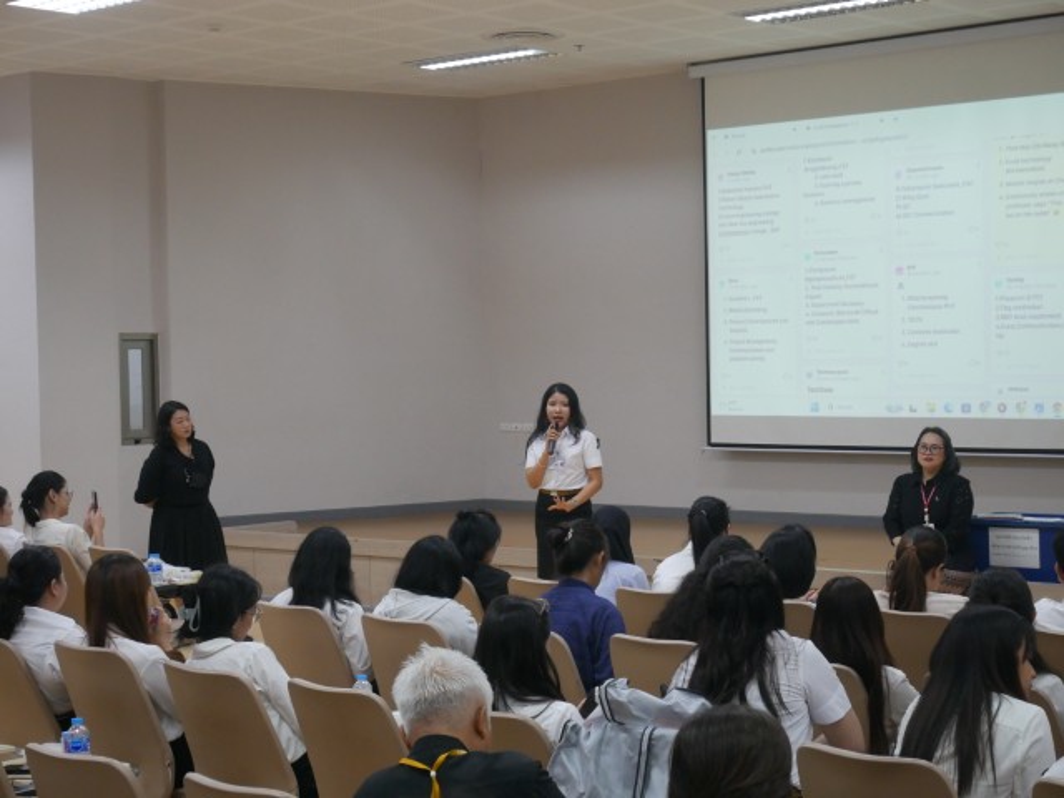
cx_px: 532
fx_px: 1967
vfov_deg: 22.9
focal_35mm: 64
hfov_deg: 30.3
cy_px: 399
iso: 1600
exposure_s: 1/80
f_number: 5.6
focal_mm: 32
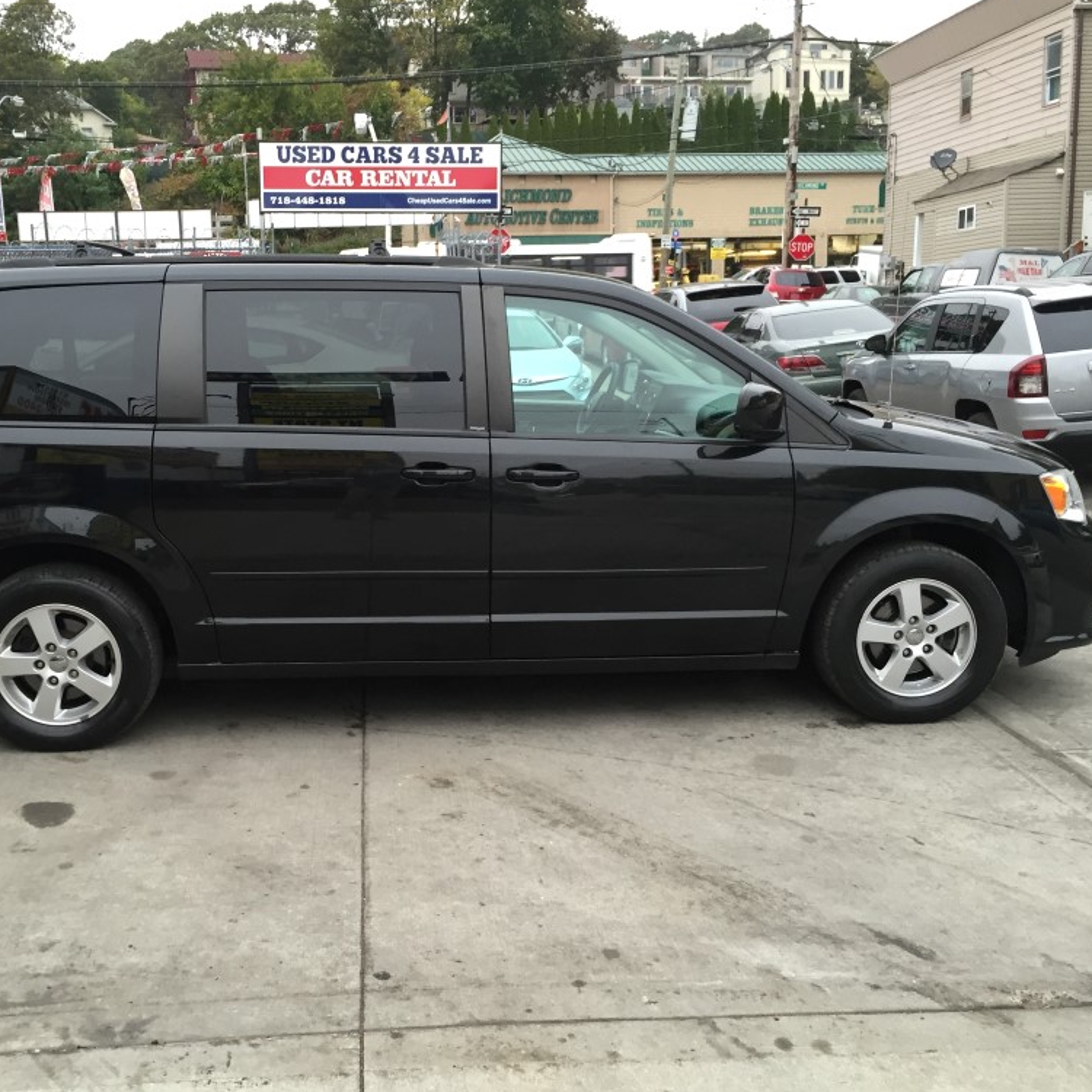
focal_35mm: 35
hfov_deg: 46.9
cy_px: 539
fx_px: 1249
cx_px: 435
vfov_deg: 47.2
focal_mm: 4.15
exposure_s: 1/30
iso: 64
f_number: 2.2
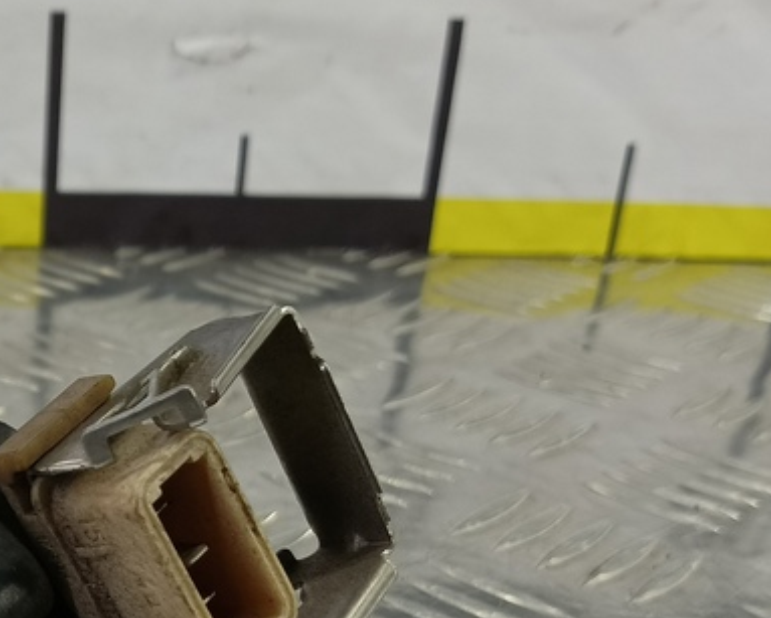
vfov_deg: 24.2
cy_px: 632
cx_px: -60
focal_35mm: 60
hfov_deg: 28.7
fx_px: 1370
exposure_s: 1/50
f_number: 1.6
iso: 122
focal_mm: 4.11
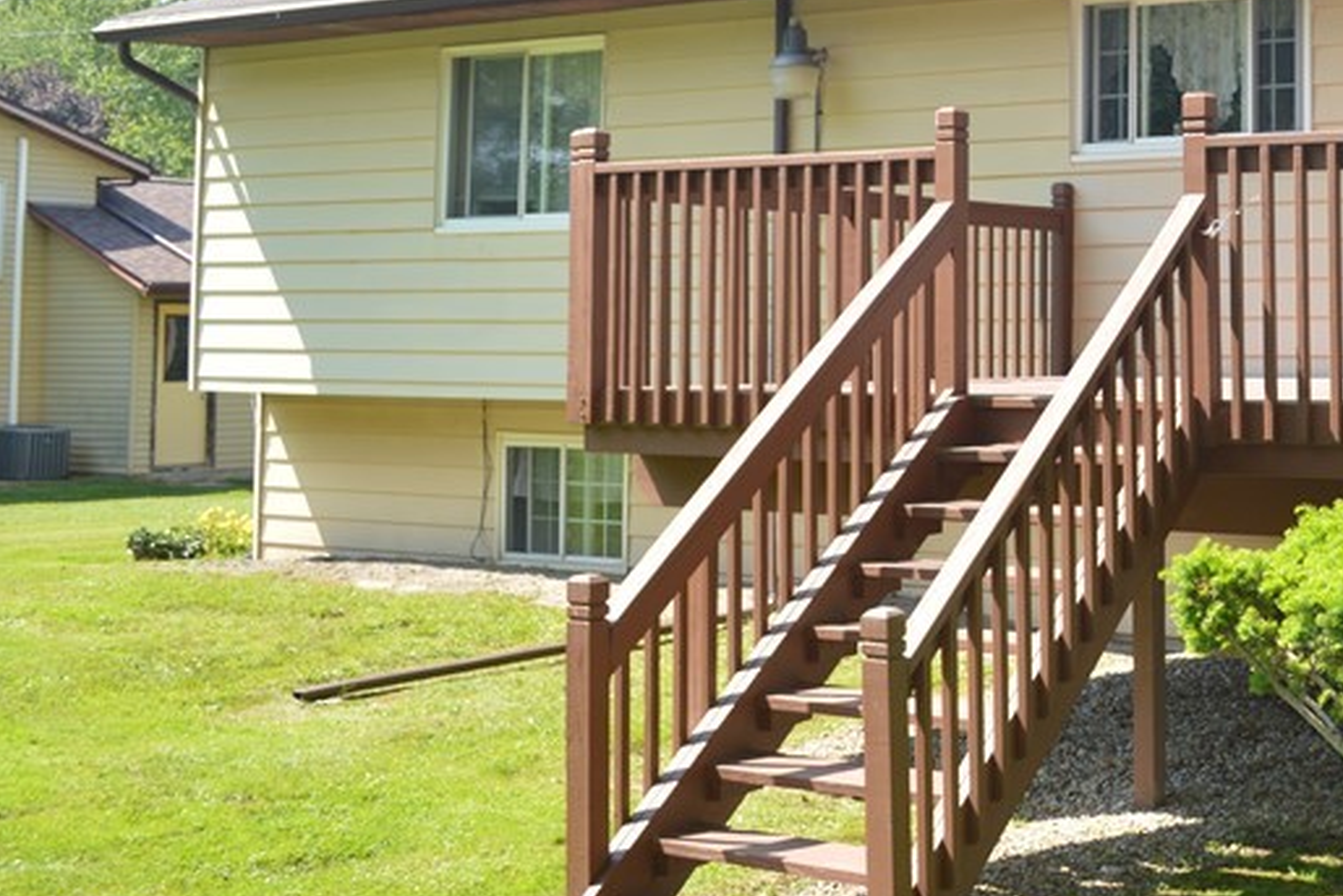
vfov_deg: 23.4
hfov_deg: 32.2
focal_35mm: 57
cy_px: 154
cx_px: 1352
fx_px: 2127
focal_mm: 18
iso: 100
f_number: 4.5
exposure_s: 1/200
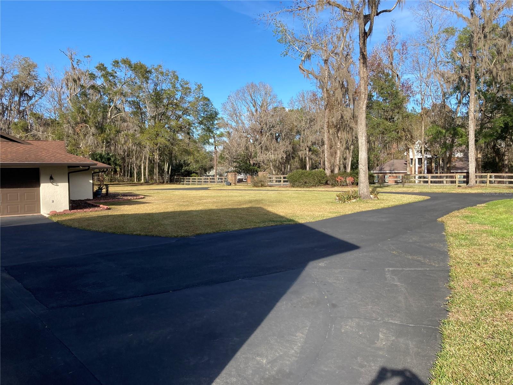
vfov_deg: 49.7
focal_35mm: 28
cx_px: 256
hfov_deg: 63.4
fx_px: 415
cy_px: 192
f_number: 1.8
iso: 20
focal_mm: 3.99
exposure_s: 1/1033
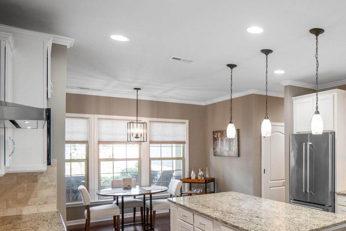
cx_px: 310
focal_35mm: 29
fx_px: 279
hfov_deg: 55.4
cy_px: 140
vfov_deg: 44.7
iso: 500
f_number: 4
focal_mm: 16
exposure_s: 1/60
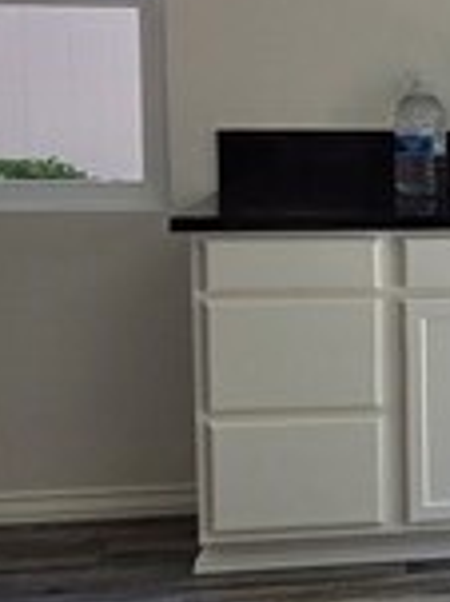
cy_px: 191
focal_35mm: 88
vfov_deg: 22.2
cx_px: 988
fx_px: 1527
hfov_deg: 13.5
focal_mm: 2.2
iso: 40
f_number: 1.9
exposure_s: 1/153
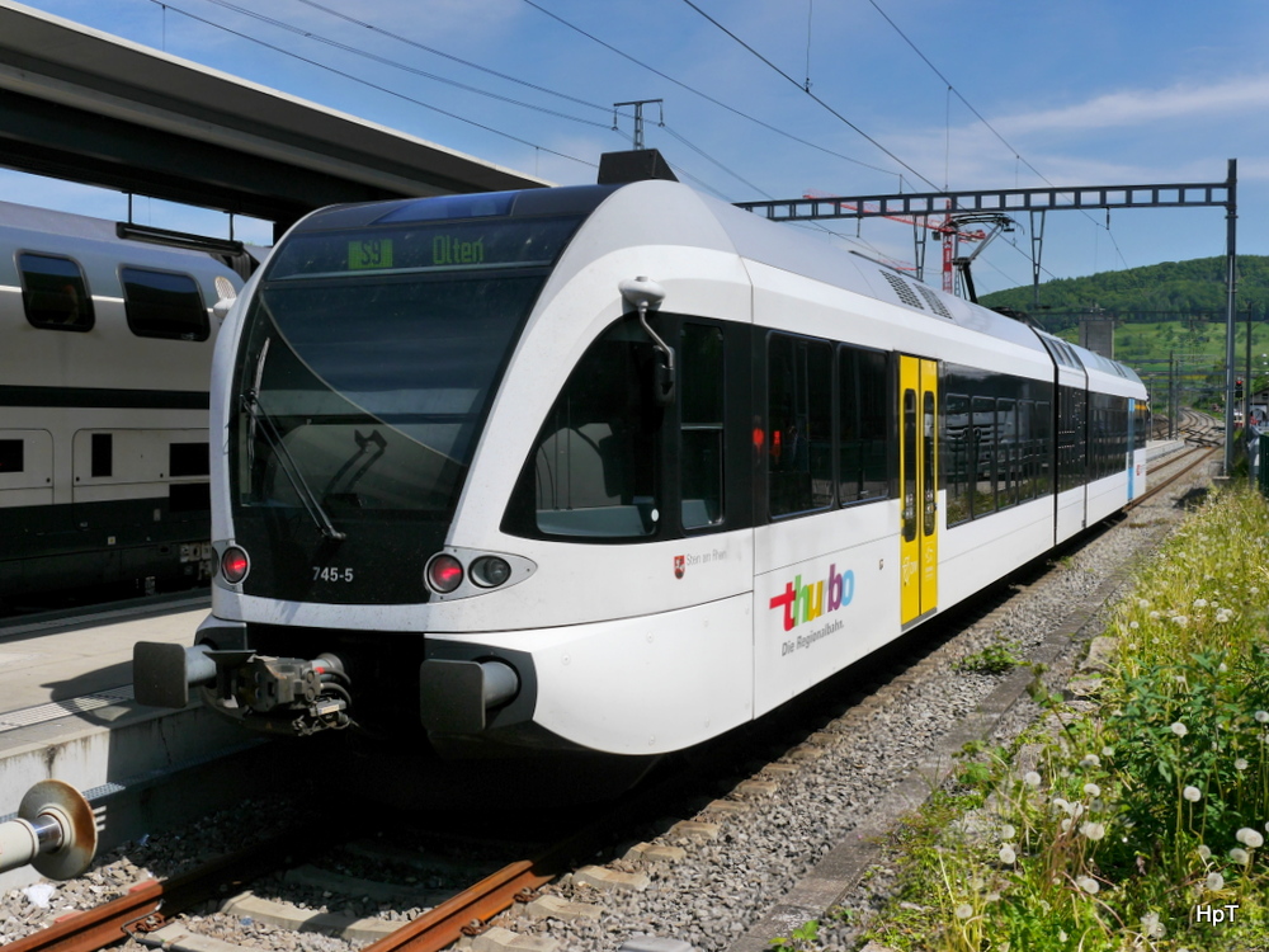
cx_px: 634
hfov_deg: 44.8
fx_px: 1540
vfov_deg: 34.3
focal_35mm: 42
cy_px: 476
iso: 160
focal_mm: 21
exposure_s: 1/400
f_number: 10
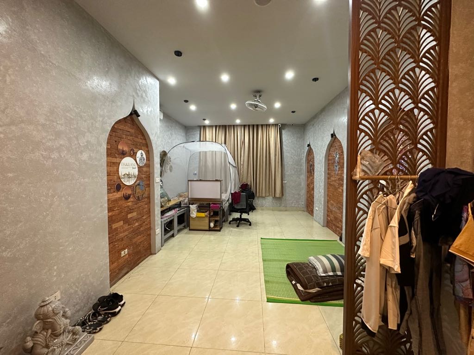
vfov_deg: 85.7
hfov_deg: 102.1
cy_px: 178
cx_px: 237
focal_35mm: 14
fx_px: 192
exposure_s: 1/60
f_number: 2.2
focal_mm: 2.22
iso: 500
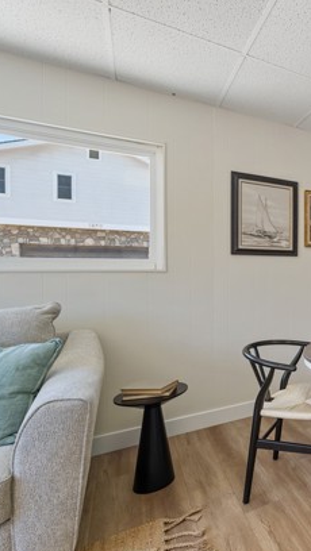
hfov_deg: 36.6
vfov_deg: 78.7
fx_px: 337
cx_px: 383
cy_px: 275
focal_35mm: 23
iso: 100
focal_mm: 14
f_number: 8
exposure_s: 1/8
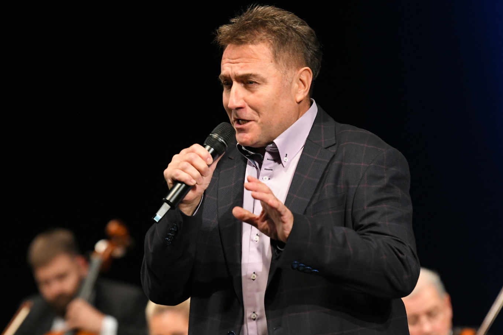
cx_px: 249
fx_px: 4974
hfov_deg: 5.8
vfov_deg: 3.9
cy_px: 169
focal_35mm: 356
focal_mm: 200
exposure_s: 1/320
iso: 3200
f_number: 4
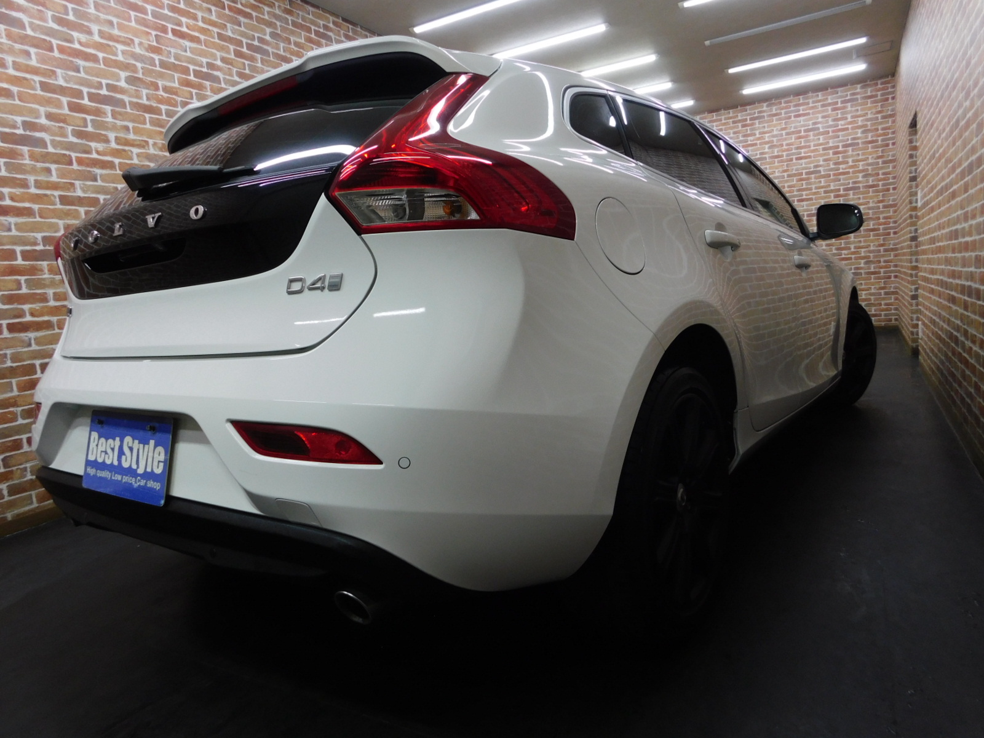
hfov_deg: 73.9
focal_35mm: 23
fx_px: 654
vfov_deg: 58.9
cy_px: 369
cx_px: 492
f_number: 3
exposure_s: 1/30
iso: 160
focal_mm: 4
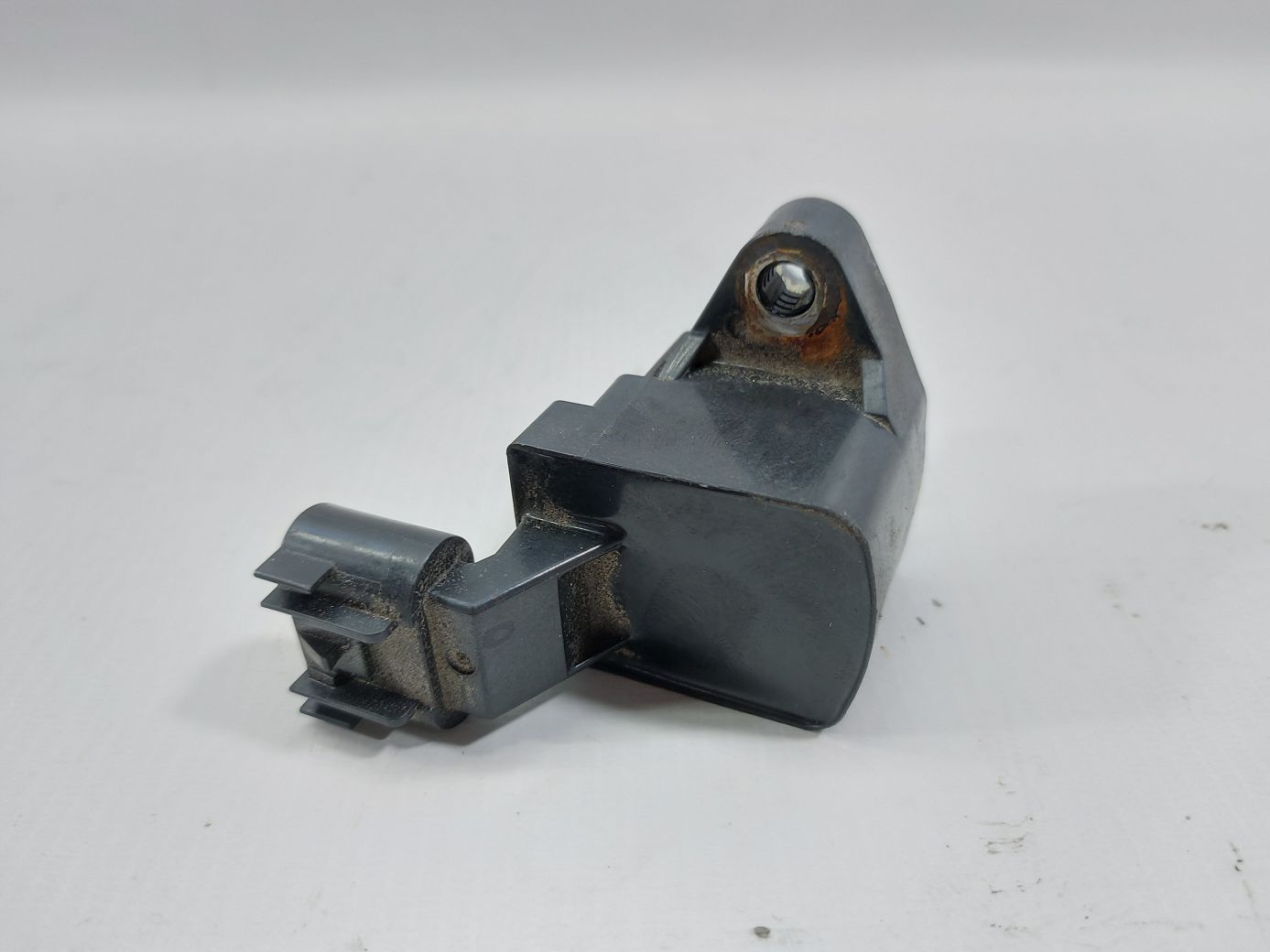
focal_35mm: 24
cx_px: 635
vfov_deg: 56.8
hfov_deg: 71.6
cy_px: 476
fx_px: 880
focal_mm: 5.23
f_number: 1.8
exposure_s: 1/50
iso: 80
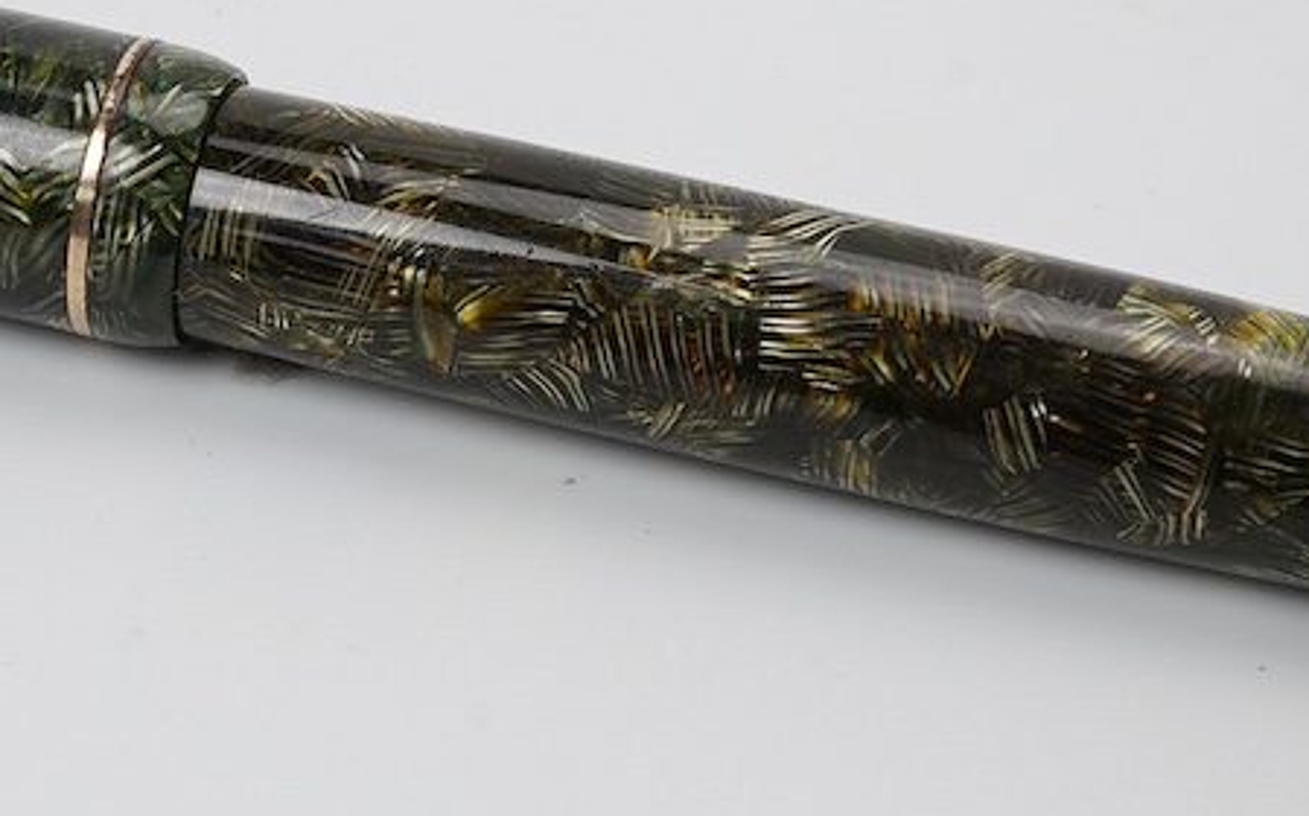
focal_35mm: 115
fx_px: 4100
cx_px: 331
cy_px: 99
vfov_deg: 11.3
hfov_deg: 18.0
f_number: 22
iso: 400
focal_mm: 30
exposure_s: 1/100
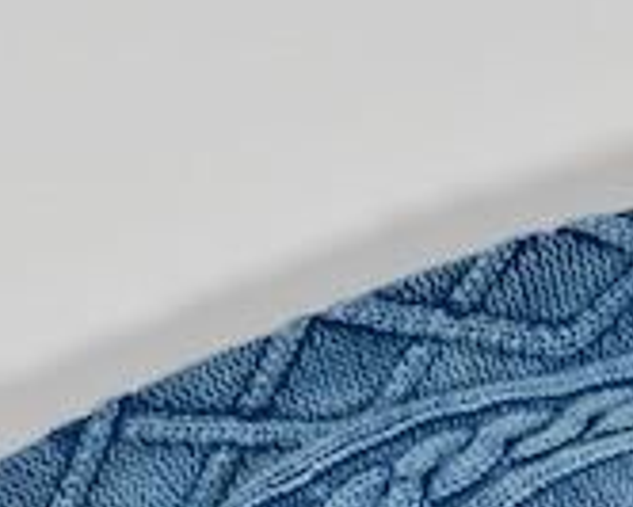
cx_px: 210
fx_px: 5080
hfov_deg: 7.1
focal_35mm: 271
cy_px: 980
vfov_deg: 5.6
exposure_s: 1/100
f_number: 5
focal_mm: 40
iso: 400
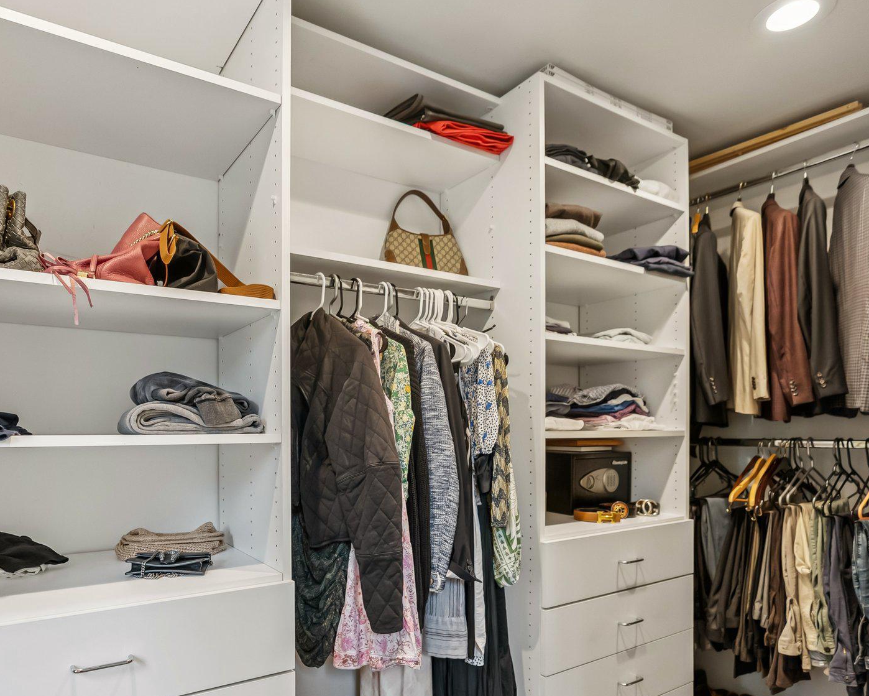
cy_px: 423
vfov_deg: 62.5
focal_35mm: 22
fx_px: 566
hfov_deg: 74.6
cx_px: 375
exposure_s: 1/125
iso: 1000
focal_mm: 16
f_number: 3.2
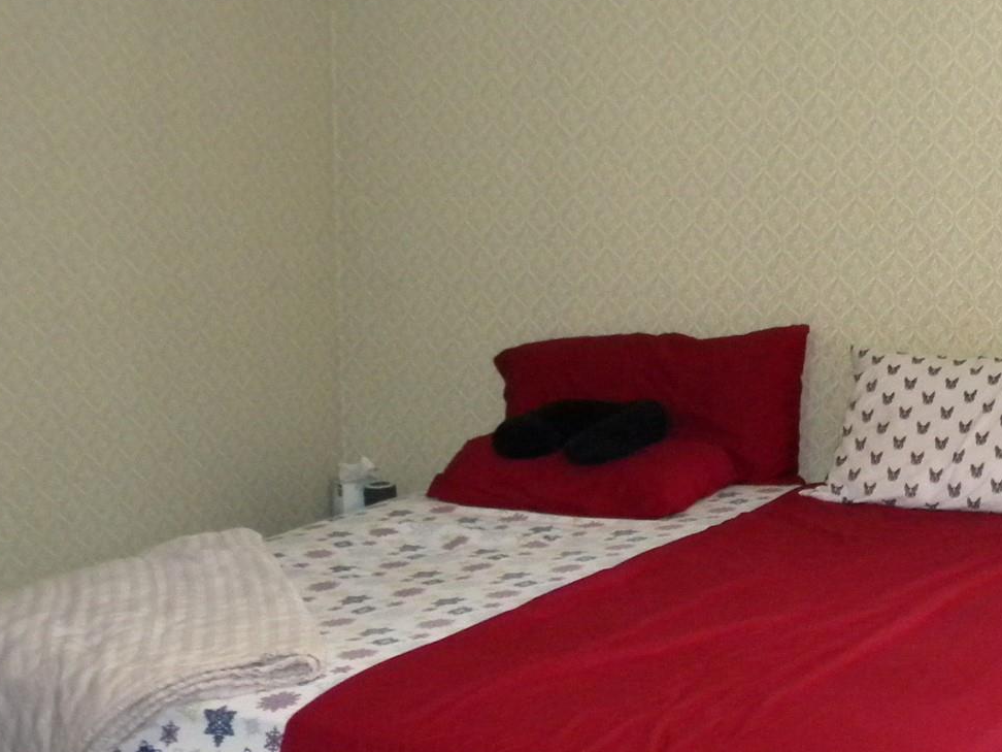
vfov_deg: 24.8
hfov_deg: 31.5
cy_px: 331
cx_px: 860
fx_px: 1708
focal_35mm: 59
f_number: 3.5
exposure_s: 1/26
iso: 400
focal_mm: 5
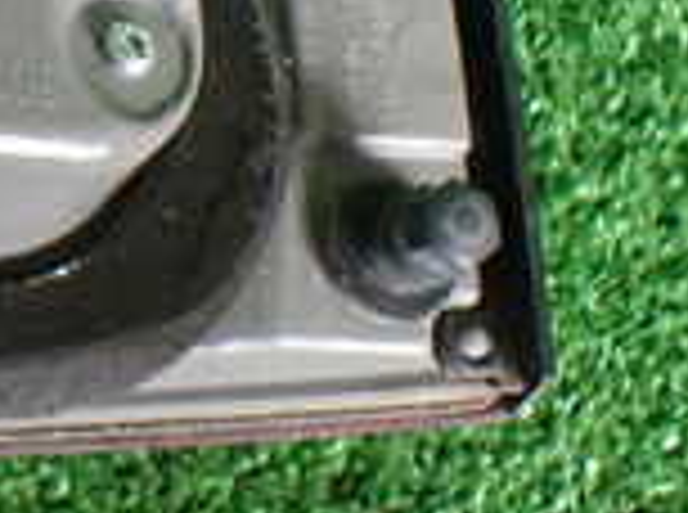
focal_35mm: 118
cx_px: -432
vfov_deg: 12.3
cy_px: -9
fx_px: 2340
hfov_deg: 15.1
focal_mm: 5.4
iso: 640
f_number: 2.3
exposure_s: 1/125
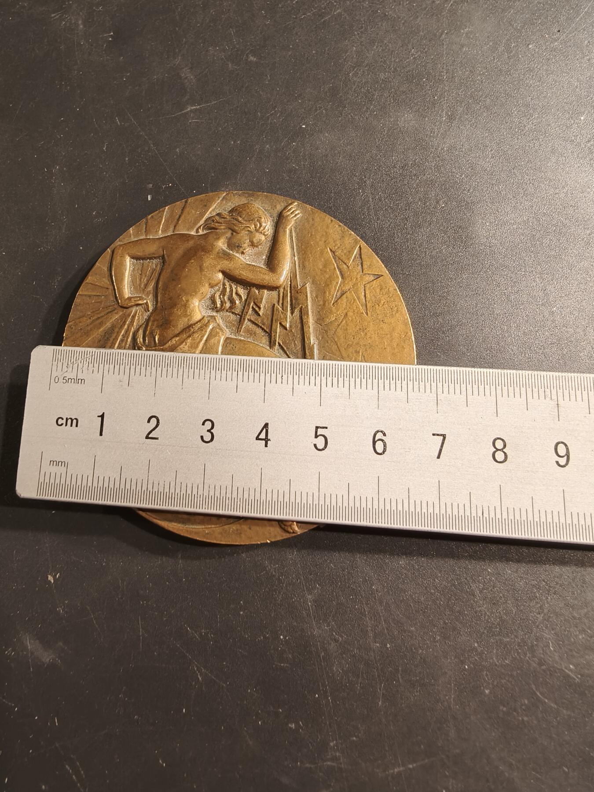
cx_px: 297
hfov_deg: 58.9
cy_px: 396
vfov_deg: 73.9
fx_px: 526
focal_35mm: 23
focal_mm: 2.32
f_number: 2
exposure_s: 1/61.2
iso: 160
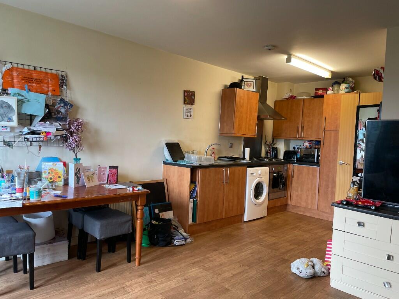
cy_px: 150
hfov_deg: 67.3
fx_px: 300
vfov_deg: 53.1
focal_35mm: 26
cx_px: 200
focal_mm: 4.2
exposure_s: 1/60
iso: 160
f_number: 1.6
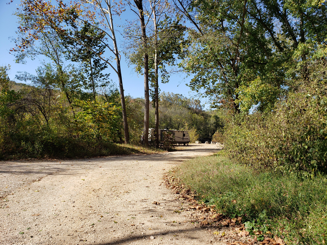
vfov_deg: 53.1
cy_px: 122
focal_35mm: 26
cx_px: 164
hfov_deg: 67.3
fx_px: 246
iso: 50
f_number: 2.4
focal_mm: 4.3
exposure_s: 1/859
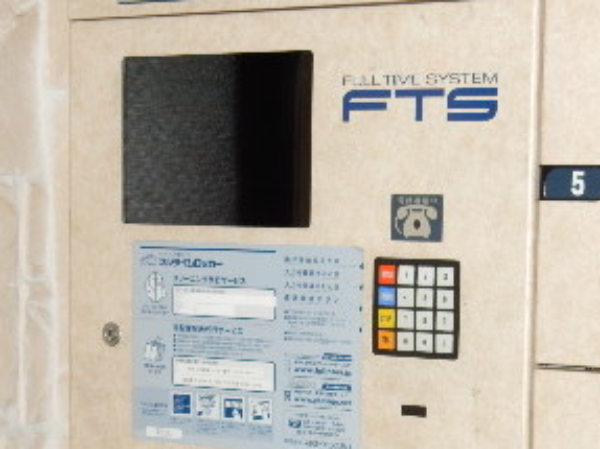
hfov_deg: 20.4
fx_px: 1663
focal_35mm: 96
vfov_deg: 15.3
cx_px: 397
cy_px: 368
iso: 200
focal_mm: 7.6
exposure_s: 1/30
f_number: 4.2
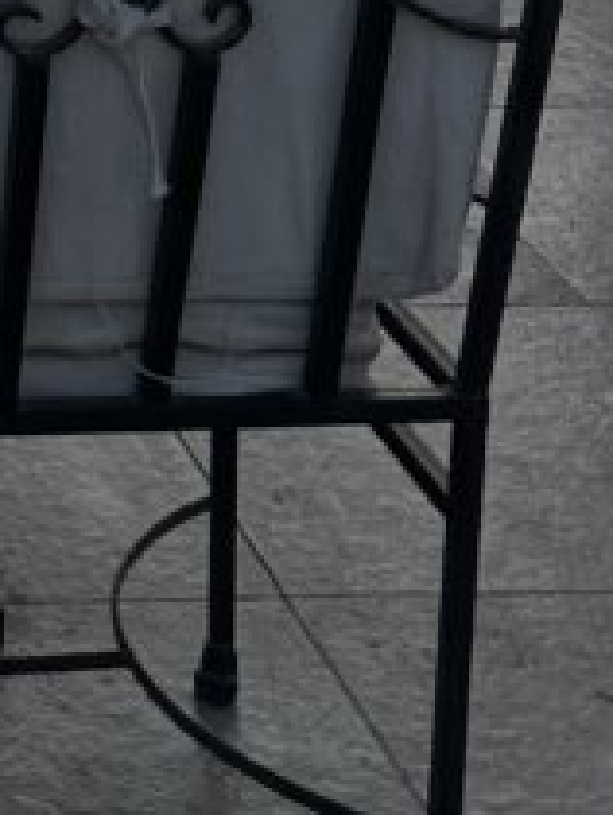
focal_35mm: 117
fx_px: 2757
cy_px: -784
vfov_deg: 14.2
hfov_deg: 11.4
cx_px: -621
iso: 80
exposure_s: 1/3058
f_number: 1.78
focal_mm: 6.86
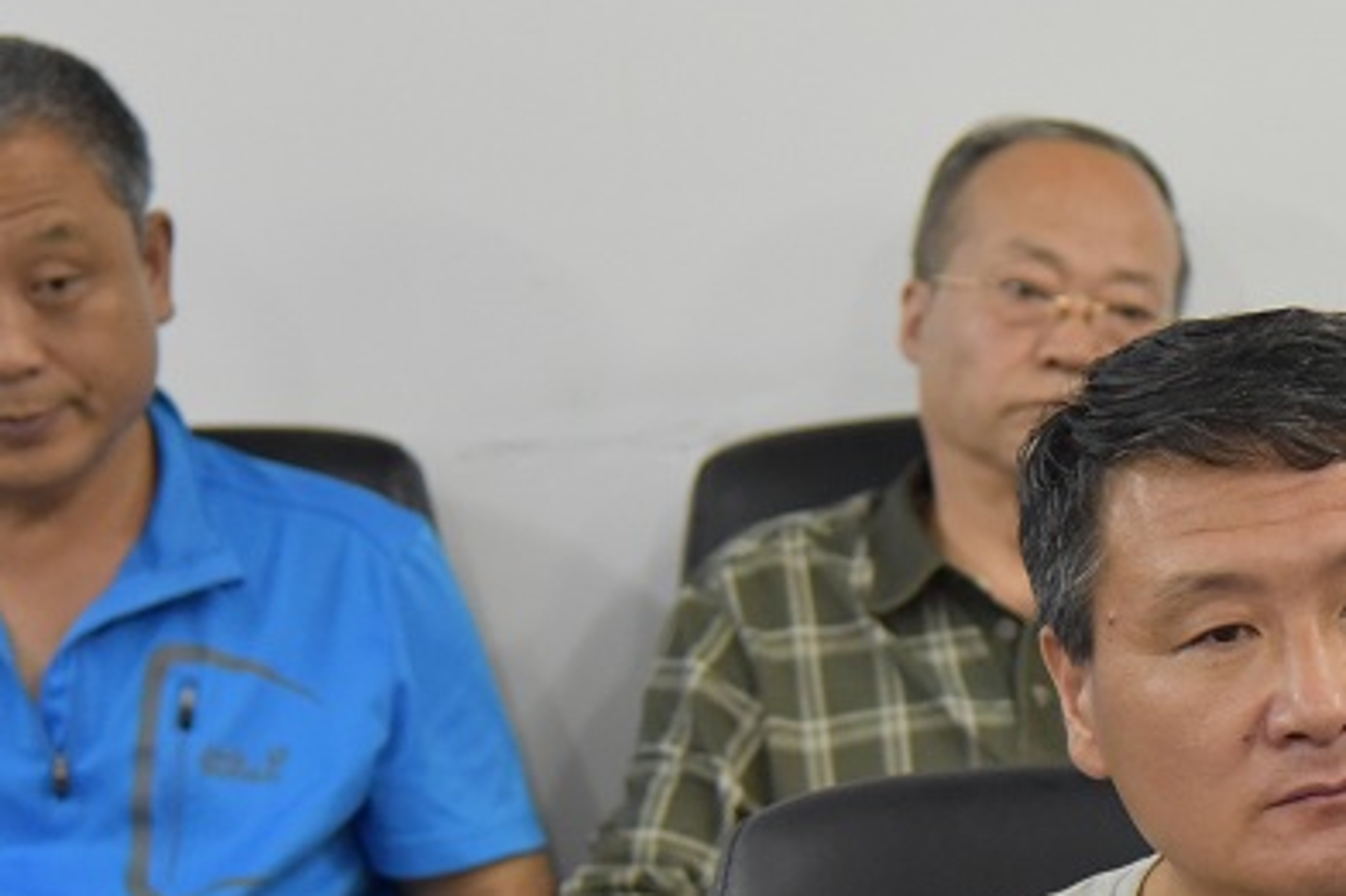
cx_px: 1332
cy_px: 913
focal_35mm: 193
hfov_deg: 10.6
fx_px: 7213
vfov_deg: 7.1
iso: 4000
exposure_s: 1/60
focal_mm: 70
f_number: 4
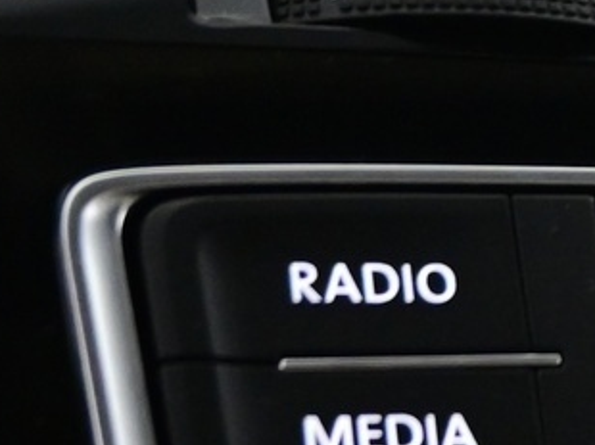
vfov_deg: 9.0
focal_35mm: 162
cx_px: 1311
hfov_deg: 10.8
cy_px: 610
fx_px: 2787
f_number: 4
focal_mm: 21.5
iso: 2200
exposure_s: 1/30
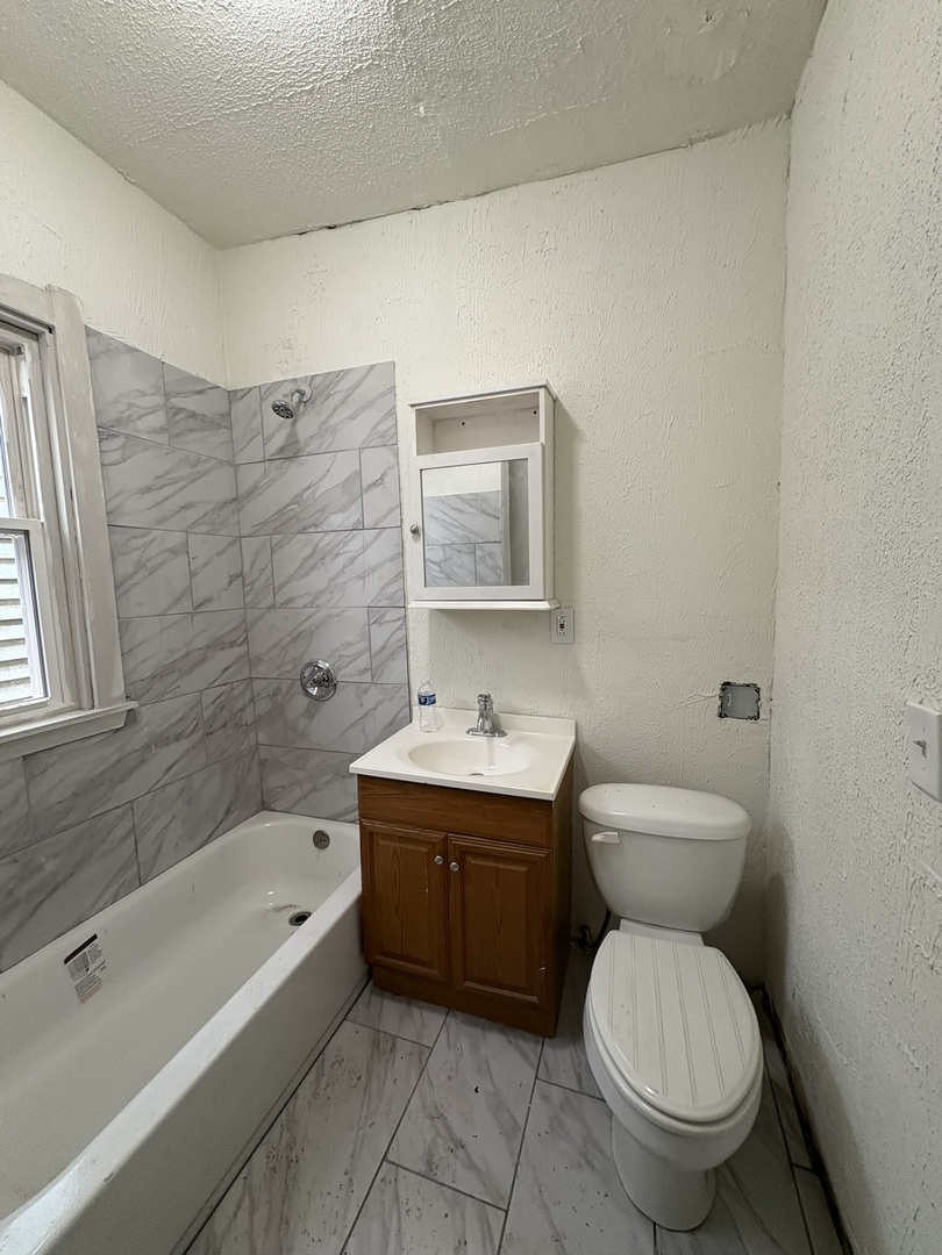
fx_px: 508
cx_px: 471
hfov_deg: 85.7
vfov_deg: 102.1
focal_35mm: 14
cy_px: 628
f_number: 2.2
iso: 200
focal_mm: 2.22
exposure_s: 1/60
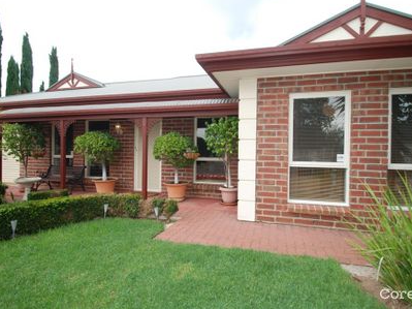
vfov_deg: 74.7
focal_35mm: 17
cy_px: 149
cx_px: 224
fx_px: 202
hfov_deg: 90.8
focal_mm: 10
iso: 100
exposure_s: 1/125
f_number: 5.6
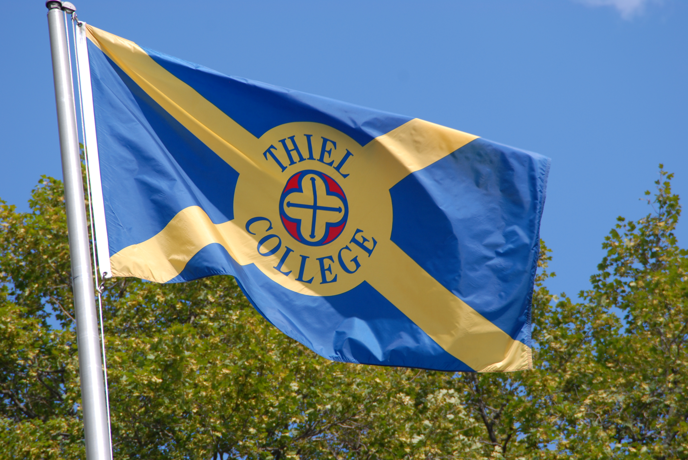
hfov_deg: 11.4
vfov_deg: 7.7
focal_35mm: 180
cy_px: 230
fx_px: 3444
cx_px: 344
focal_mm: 120
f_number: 7.1
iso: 125
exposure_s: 1/250
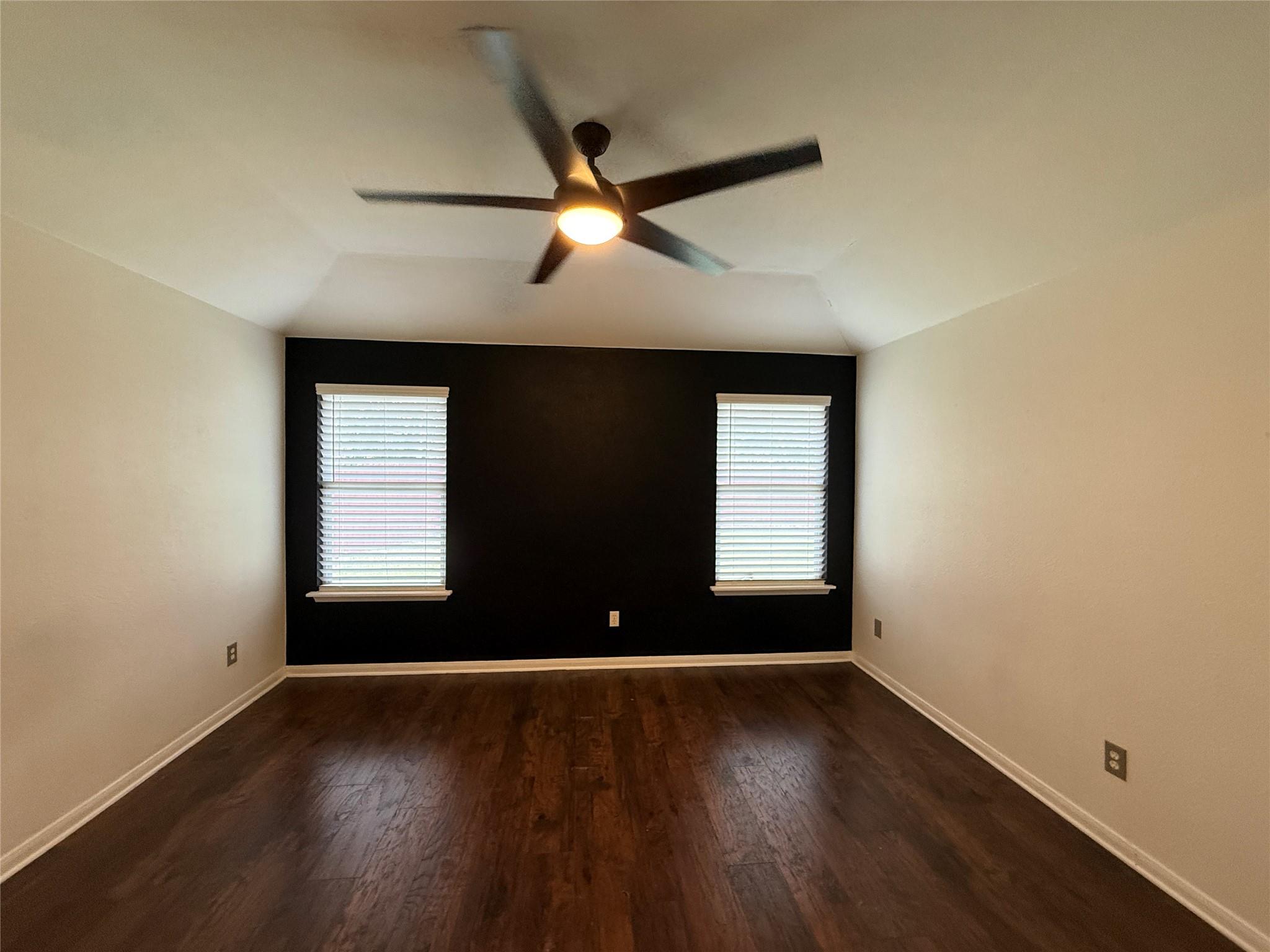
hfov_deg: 102.1
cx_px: 635
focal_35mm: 14
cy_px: 476
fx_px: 514
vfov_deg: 85.7
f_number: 2.2
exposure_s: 1/60
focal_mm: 2.22
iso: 250
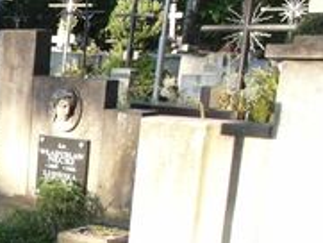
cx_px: -241
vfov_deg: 17.1
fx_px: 794
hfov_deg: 18.5
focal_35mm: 85
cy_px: 225
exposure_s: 1/90
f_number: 3.4
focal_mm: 5.2
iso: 80
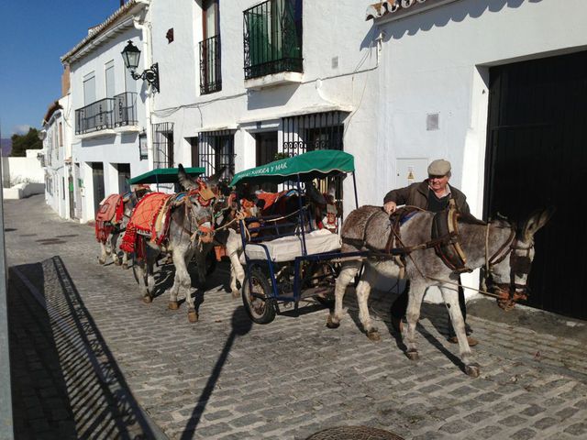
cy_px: 220
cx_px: 294
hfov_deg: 55.4
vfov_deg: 42.9
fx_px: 560
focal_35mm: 33
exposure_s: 1/3876
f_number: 2.4
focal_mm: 4.13
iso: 50
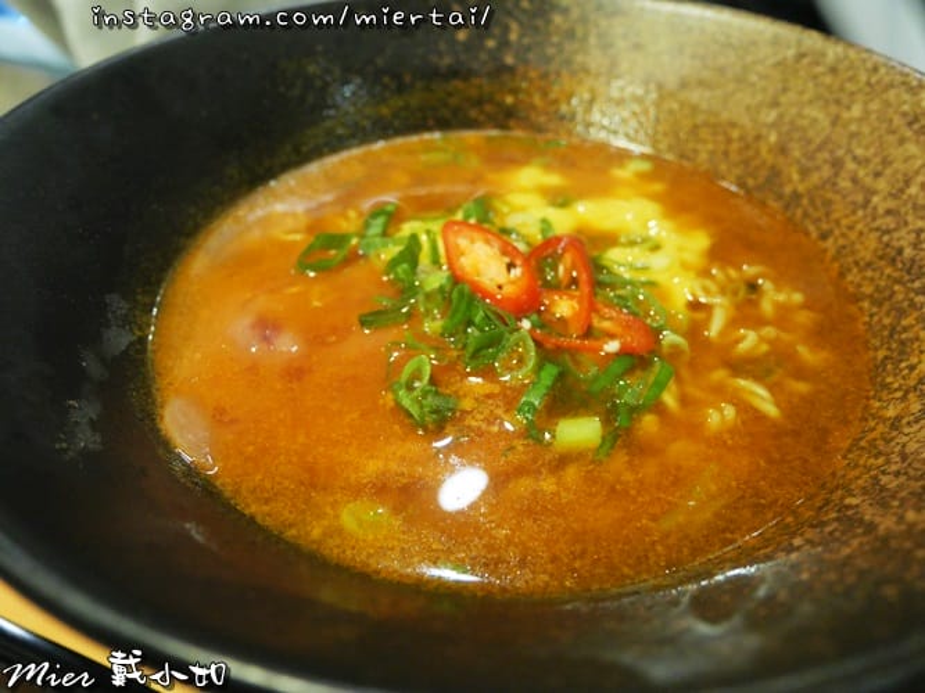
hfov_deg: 67.3
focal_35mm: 26
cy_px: 346
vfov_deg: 53.0
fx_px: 695
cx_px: 462
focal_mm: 13
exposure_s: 1/60
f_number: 3.5
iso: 2000
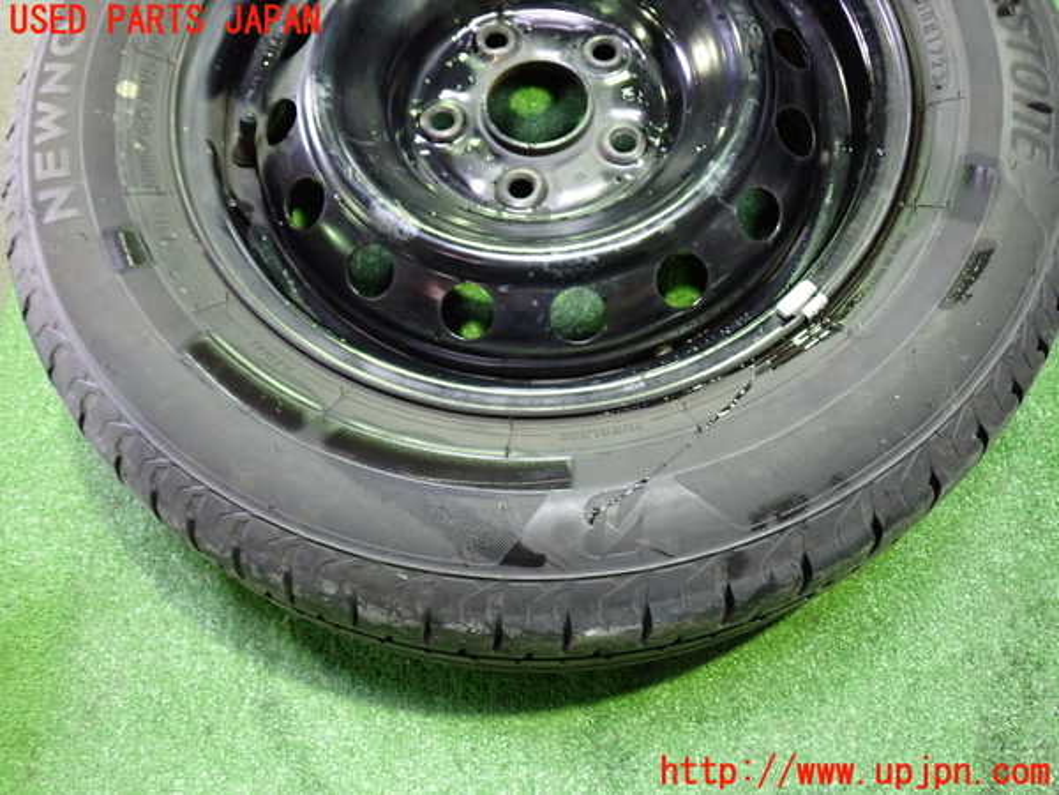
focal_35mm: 30
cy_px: 398
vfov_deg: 46.8
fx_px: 918
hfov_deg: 60.0
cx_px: 530
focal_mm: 5.4
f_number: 2.3
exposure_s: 1/15
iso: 800
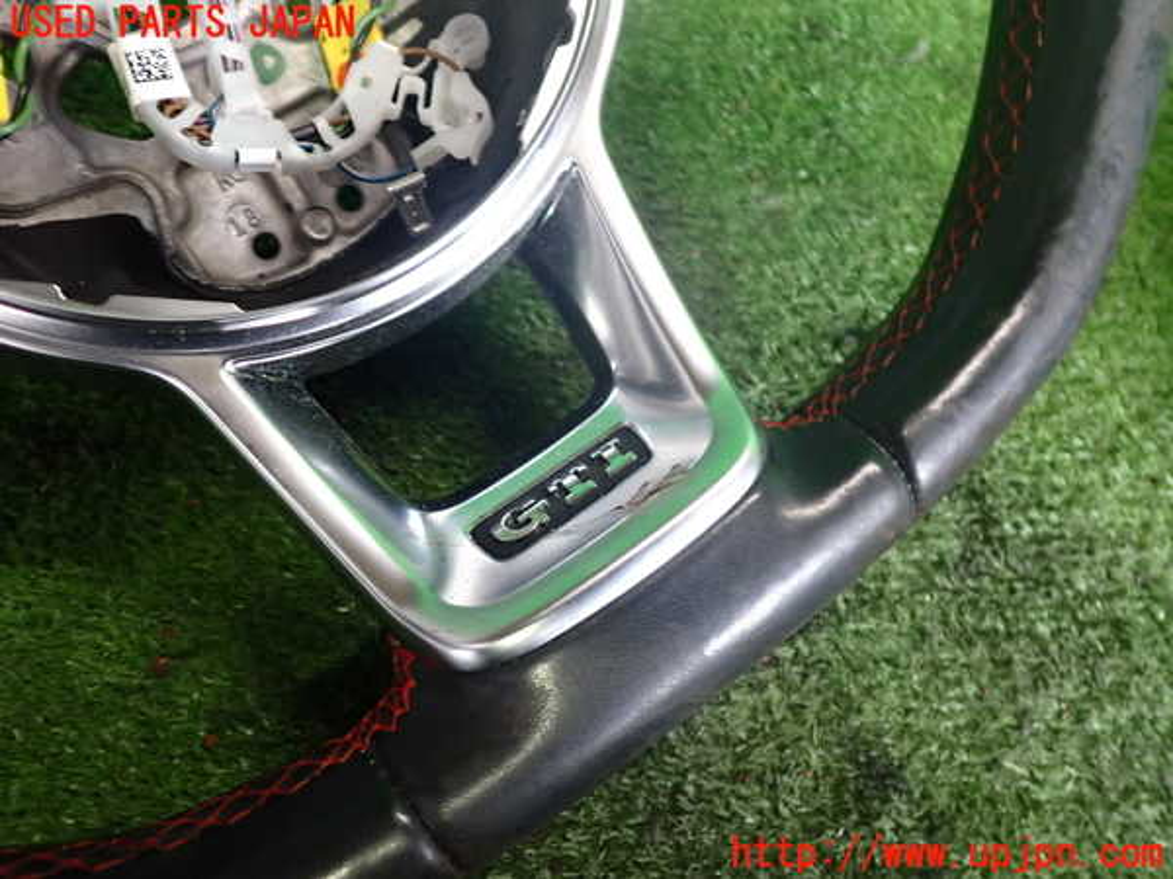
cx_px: 586
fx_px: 1017
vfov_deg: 46.8
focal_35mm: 30
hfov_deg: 60.0
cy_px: 440
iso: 500
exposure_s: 1/60
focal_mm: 5.4
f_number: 2.3
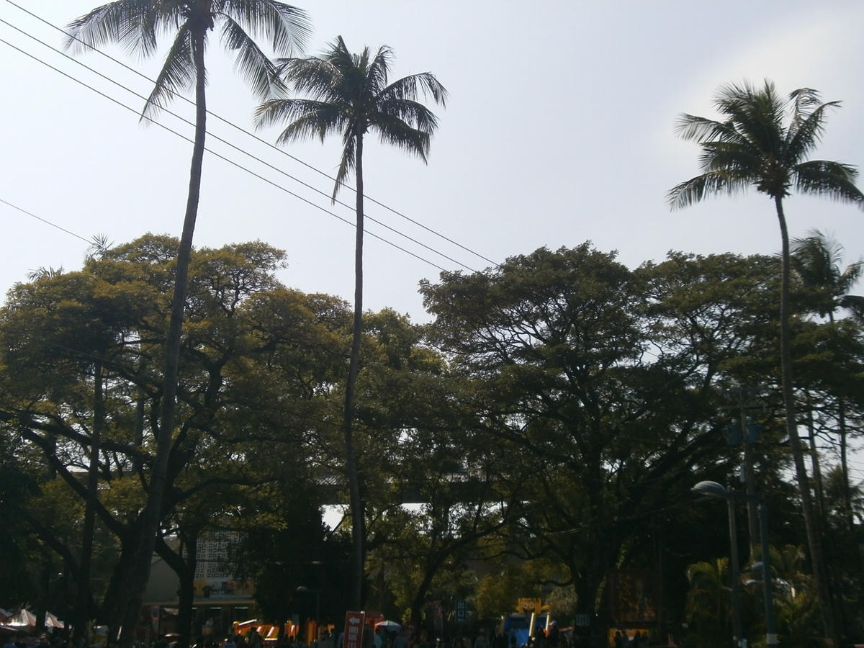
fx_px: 1148
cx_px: 432
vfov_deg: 31.5
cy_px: 324
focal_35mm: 46
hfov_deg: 41.2
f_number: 13
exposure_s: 1/160
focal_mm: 8.1
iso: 100
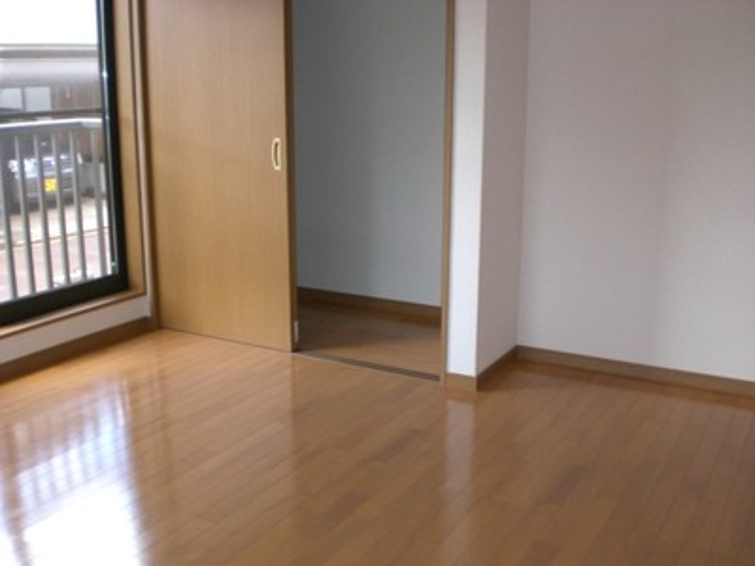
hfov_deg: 49.0
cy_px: 283
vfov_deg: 37.7
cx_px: 378
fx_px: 829
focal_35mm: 38
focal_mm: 6.3
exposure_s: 1/80
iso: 200
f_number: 3.1
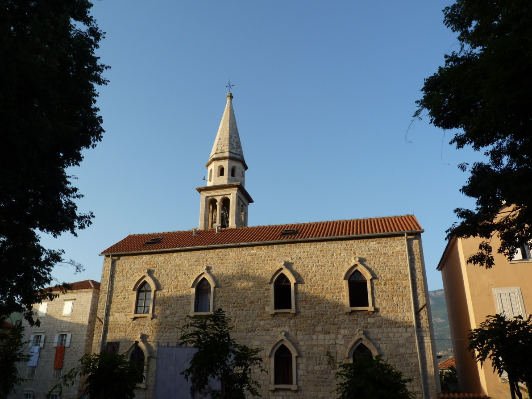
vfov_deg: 48.2
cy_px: 197
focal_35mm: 29
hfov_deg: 61.6
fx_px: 446
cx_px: 253
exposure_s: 1/250
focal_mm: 4.8
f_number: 4
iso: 80
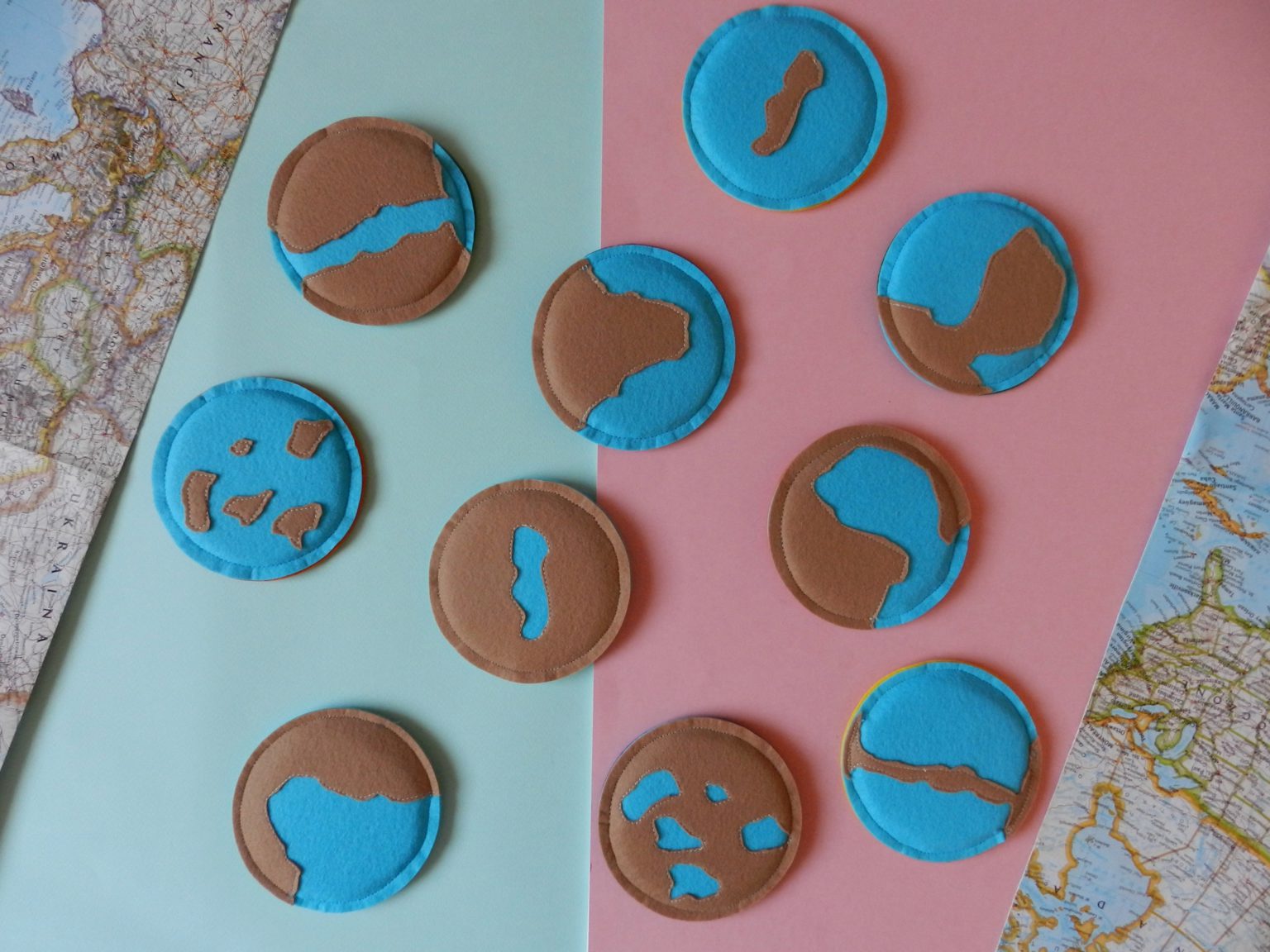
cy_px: 476
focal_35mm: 23
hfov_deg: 73.9
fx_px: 844
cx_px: 635
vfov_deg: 58.9
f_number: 3.4
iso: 400
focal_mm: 4
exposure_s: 1/50
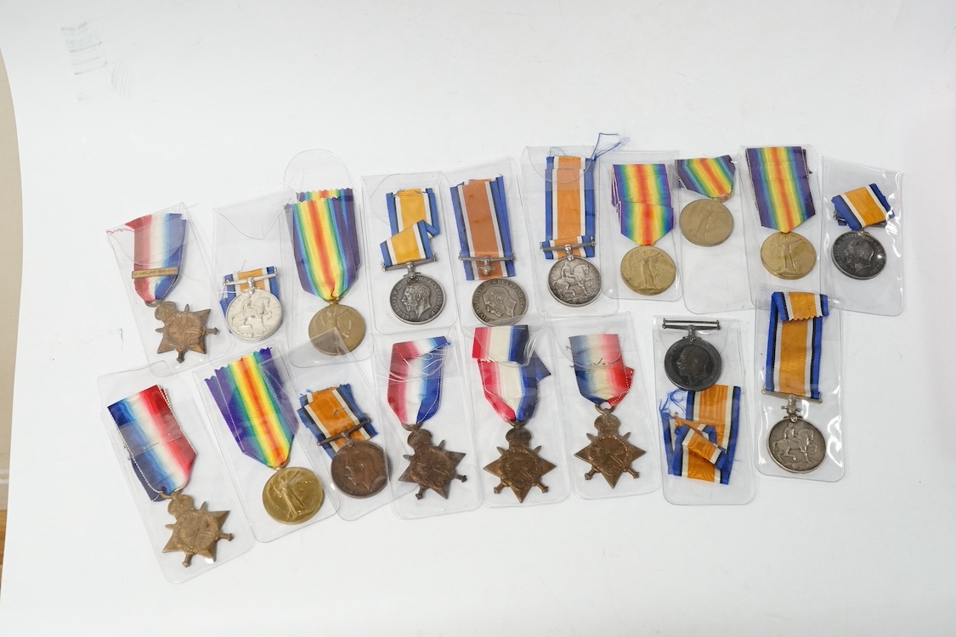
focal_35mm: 45
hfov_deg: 43.6
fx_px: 1195
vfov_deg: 29.9
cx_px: 478
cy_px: 318
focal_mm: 30
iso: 2500
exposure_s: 1/80
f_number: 13
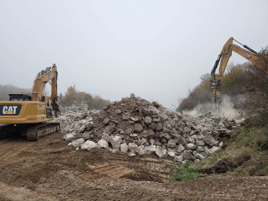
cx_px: 134
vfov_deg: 53.1
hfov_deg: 67.3
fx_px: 201
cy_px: 100
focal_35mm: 26
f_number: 1.8
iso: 100
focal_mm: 5.4
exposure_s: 1/100
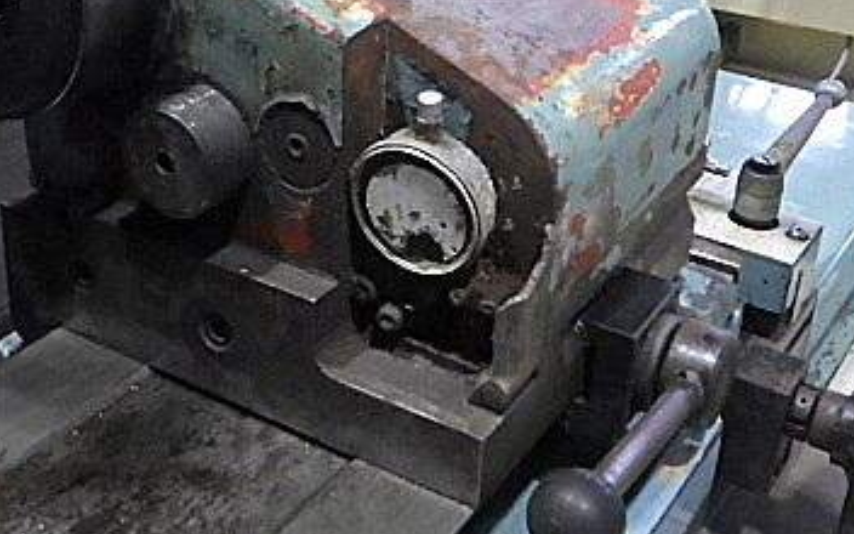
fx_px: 1257
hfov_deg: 37.4
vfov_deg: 23.8
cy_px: 146
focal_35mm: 54
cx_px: 337
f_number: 3.5
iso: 1600
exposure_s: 1/45
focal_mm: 5
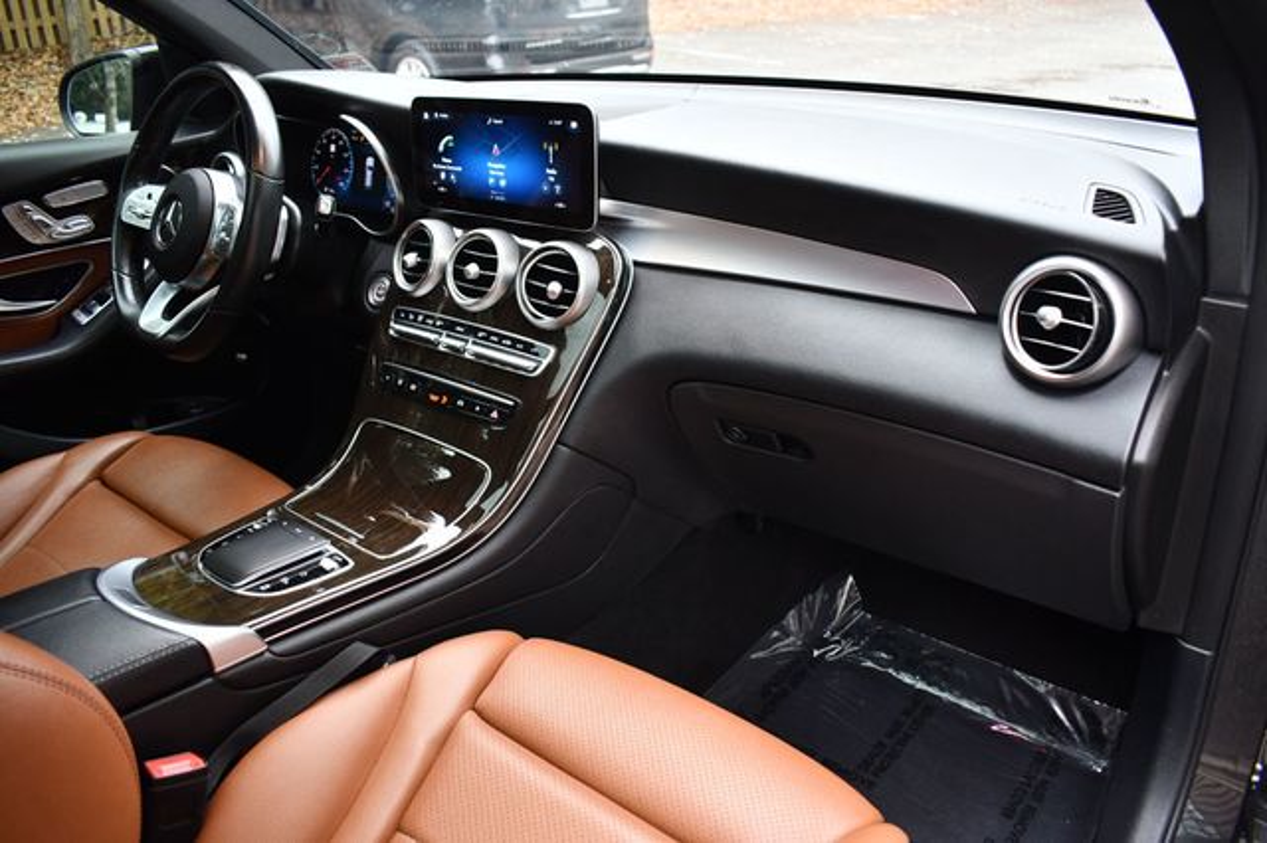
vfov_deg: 47.9
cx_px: 634
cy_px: 422
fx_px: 950
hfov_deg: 67.4
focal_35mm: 27
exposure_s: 1/160
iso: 800
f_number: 3.5
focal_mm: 18
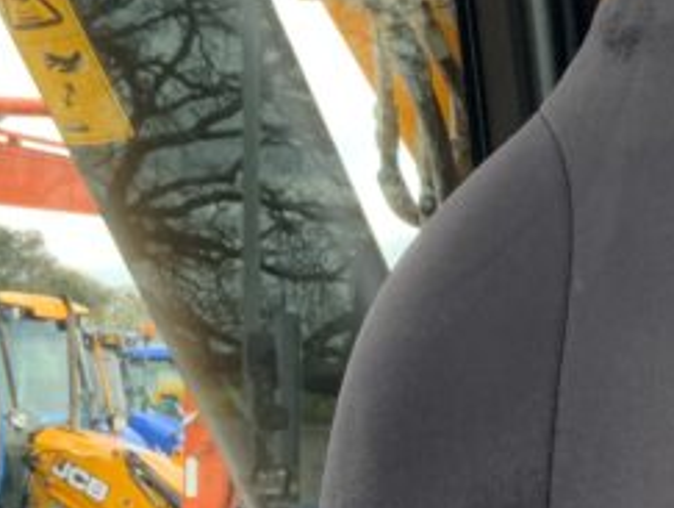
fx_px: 2379
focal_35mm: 122
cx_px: 688
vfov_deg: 12.0
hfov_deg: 15.8
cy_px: 564
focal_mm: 3
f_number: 1.8
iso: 16
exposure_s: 1/192
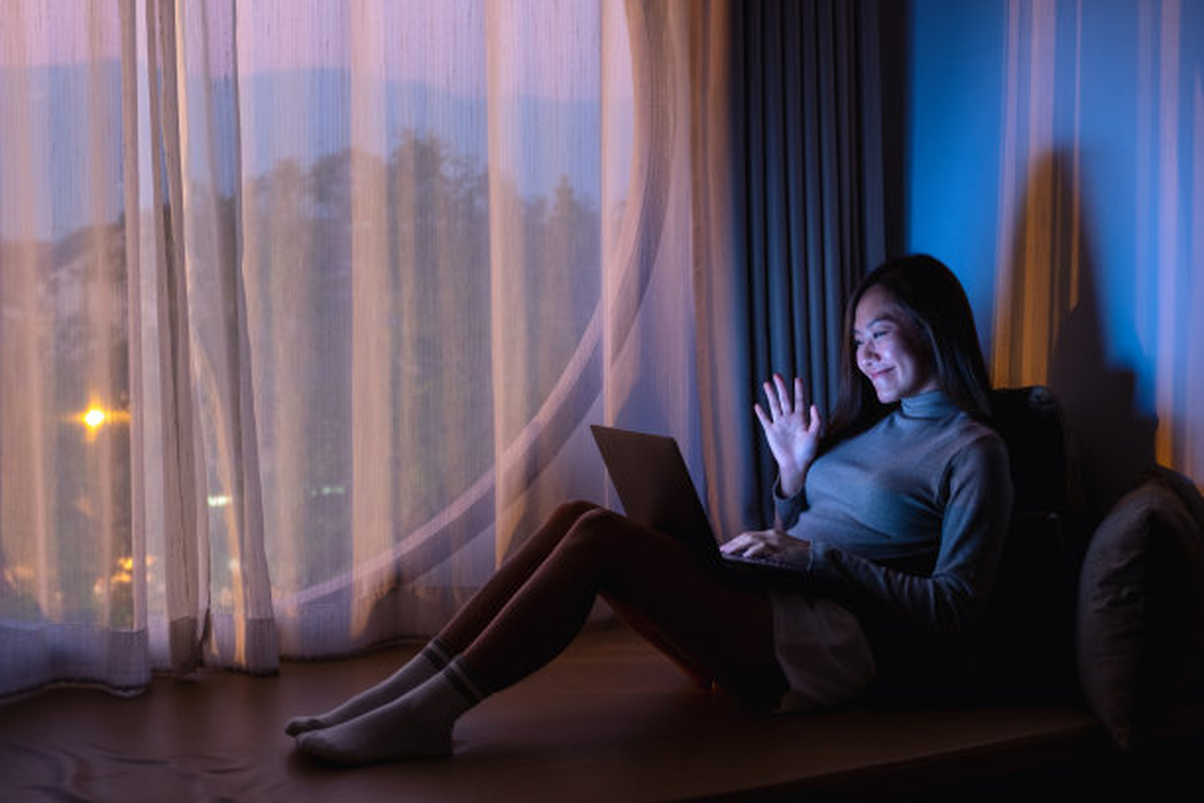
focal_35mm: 47
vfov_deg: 28.6
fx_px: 1572
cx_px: 602
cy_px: 402
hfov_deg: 41.9
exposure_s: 1/1.43
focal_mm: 31.1
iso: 400
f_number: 2.8
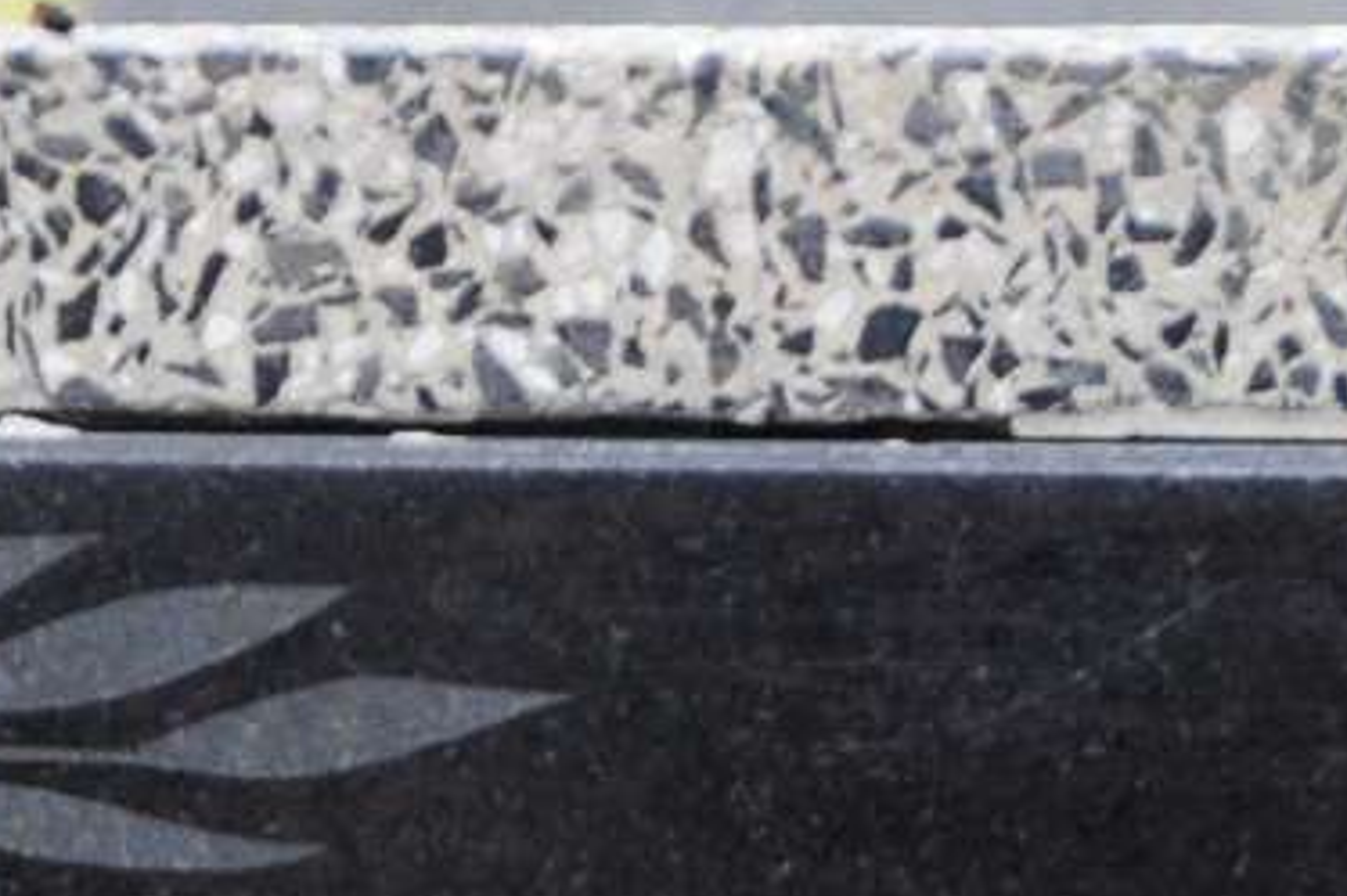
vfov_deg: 1.5
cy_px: 2278
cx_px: 68
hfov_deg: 2.3
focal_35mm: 902
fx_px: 33728
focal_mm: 105
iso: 500
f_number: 7.1
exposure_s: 1/200
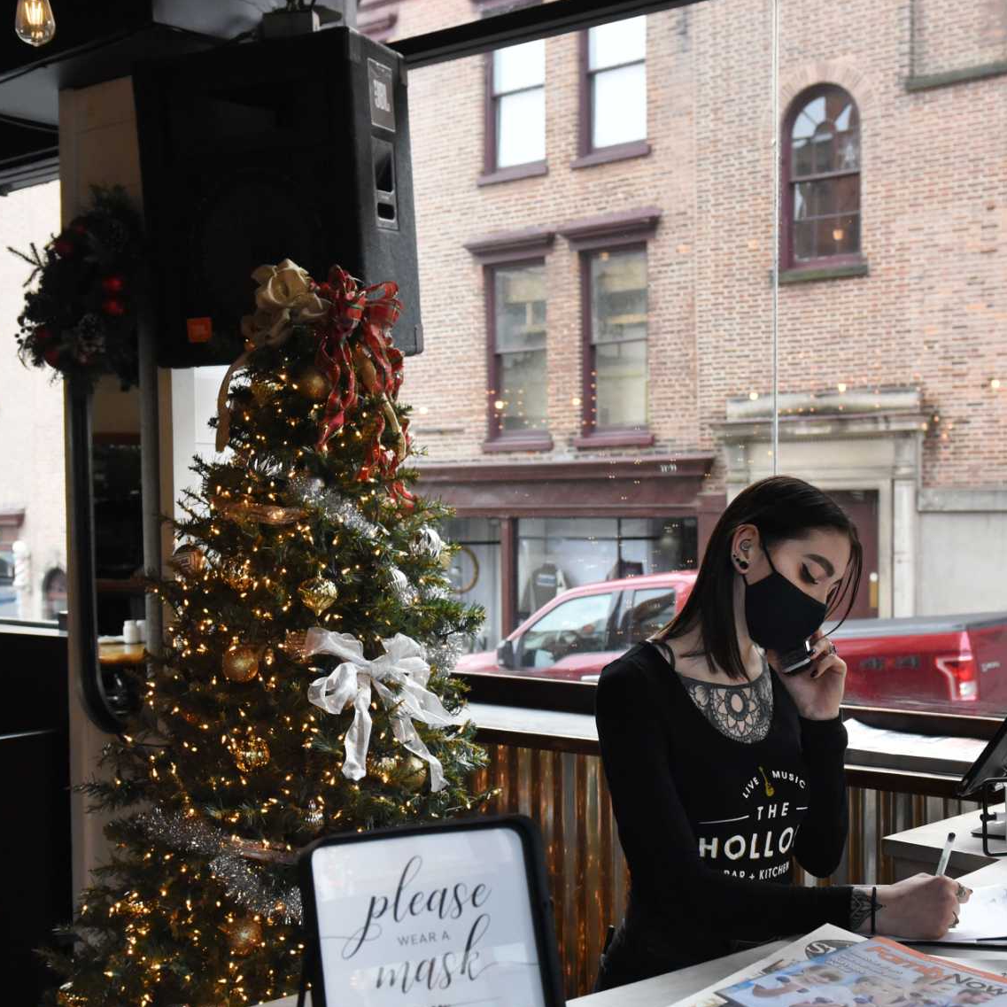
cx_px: 527
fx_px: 1613
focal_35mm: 49
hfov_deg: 34.7
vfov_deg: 34.6
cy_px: 560
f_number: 5
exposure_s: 1/1000
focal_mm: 32
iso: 3200
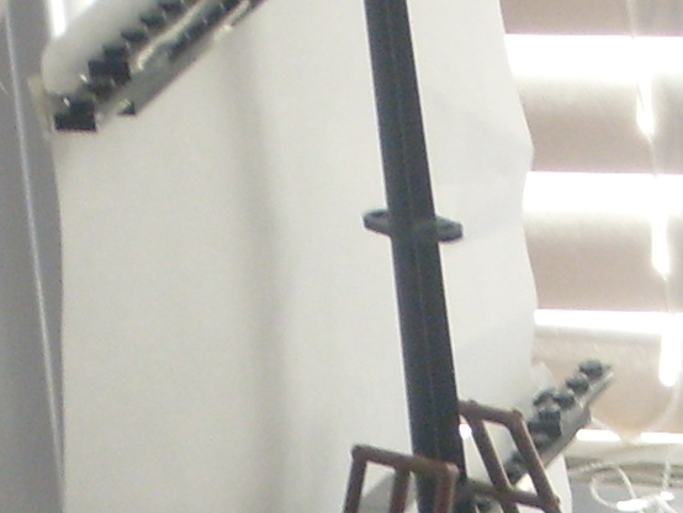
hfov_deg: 6.4
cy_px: 1143
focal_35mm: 310
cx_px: 415
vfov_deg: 4.7
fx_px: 6119
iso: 80
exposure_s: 1/90
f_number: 3.6
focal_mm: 10.3
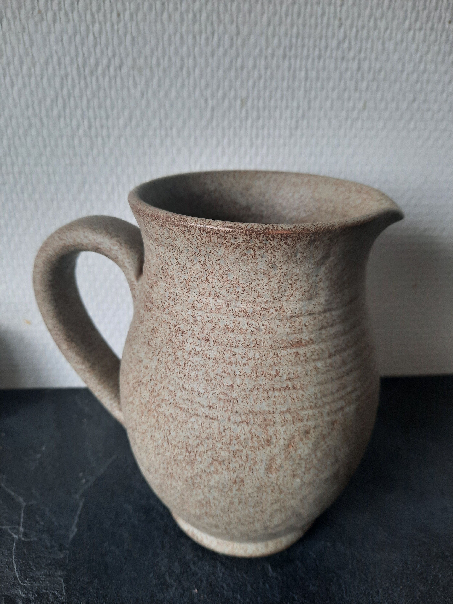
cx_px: 226
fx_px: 436
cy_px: 302
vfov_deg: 69.4
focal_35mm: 25
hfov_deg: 54.9
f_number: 2
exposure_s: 1/50
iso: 100
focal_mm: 4.6
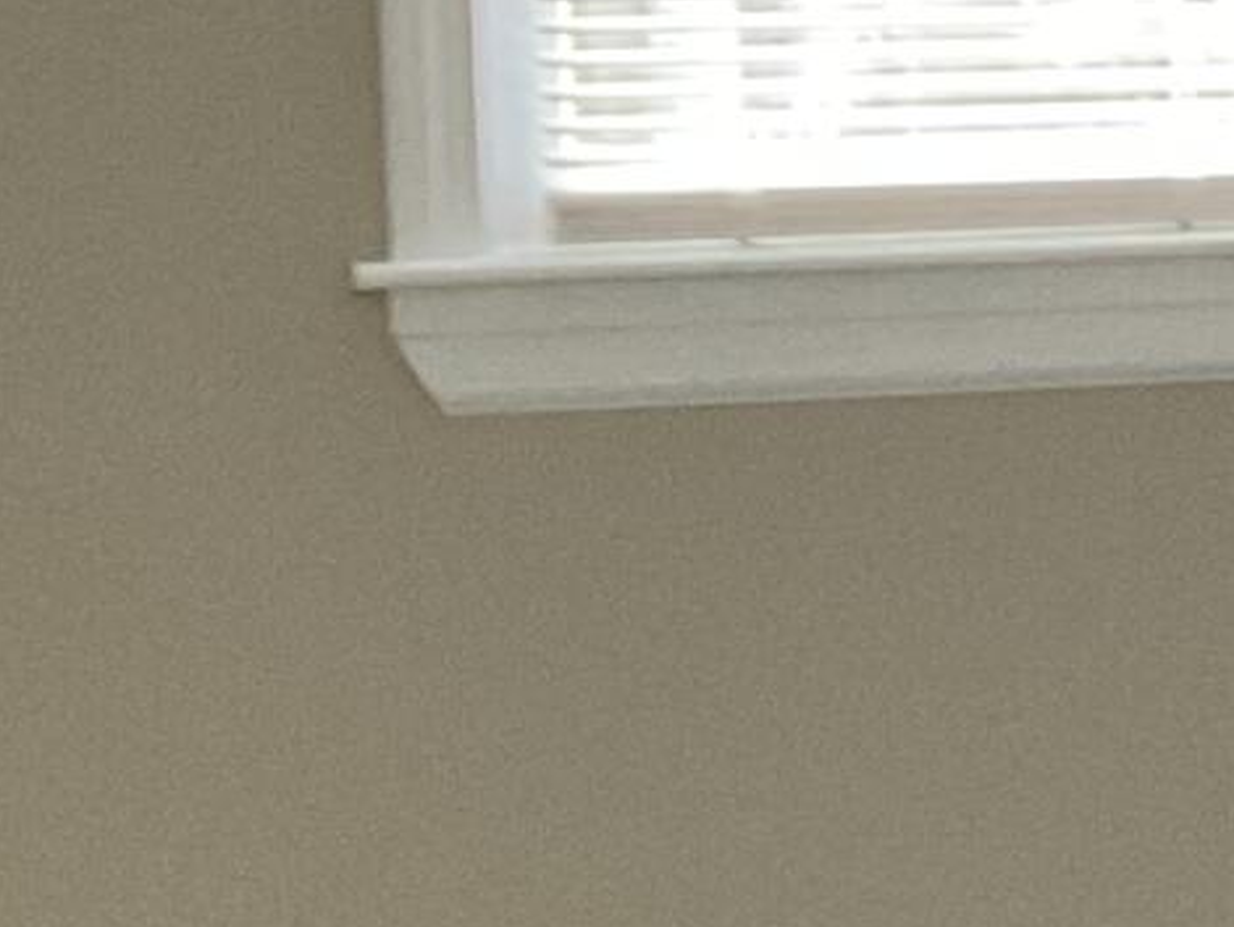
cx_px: 2153
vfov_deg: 8.0
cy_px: 530
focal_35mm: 185
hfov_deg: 10.1
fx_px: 6598
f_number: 1.8
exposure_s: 1/30
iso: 320
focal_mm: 3
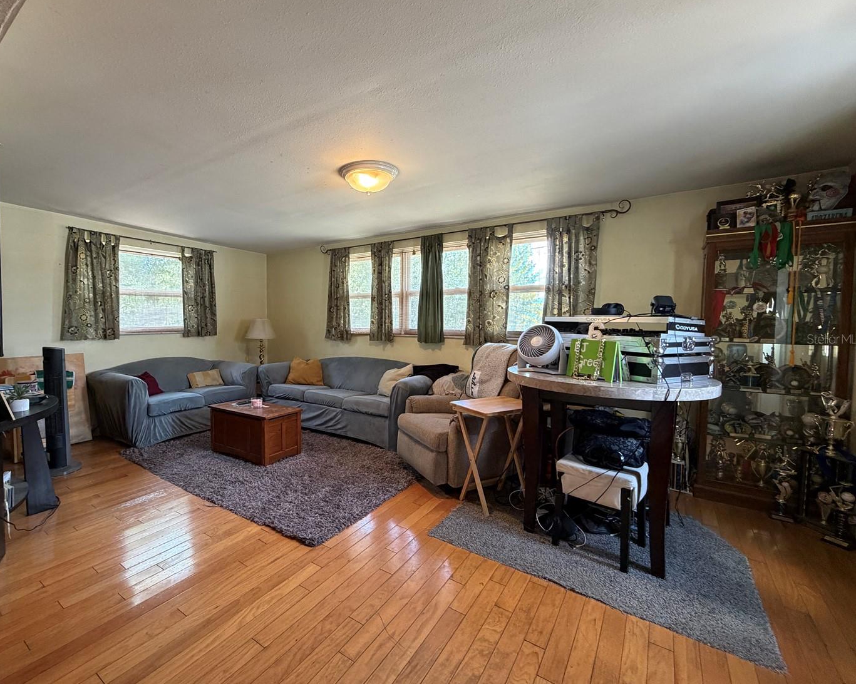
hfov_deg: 92.5
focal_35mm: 16
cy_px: 339
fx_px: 405
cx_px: 365
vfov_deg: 80.4
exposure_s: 1/60
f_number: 2.2
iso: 320
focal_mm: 2.22
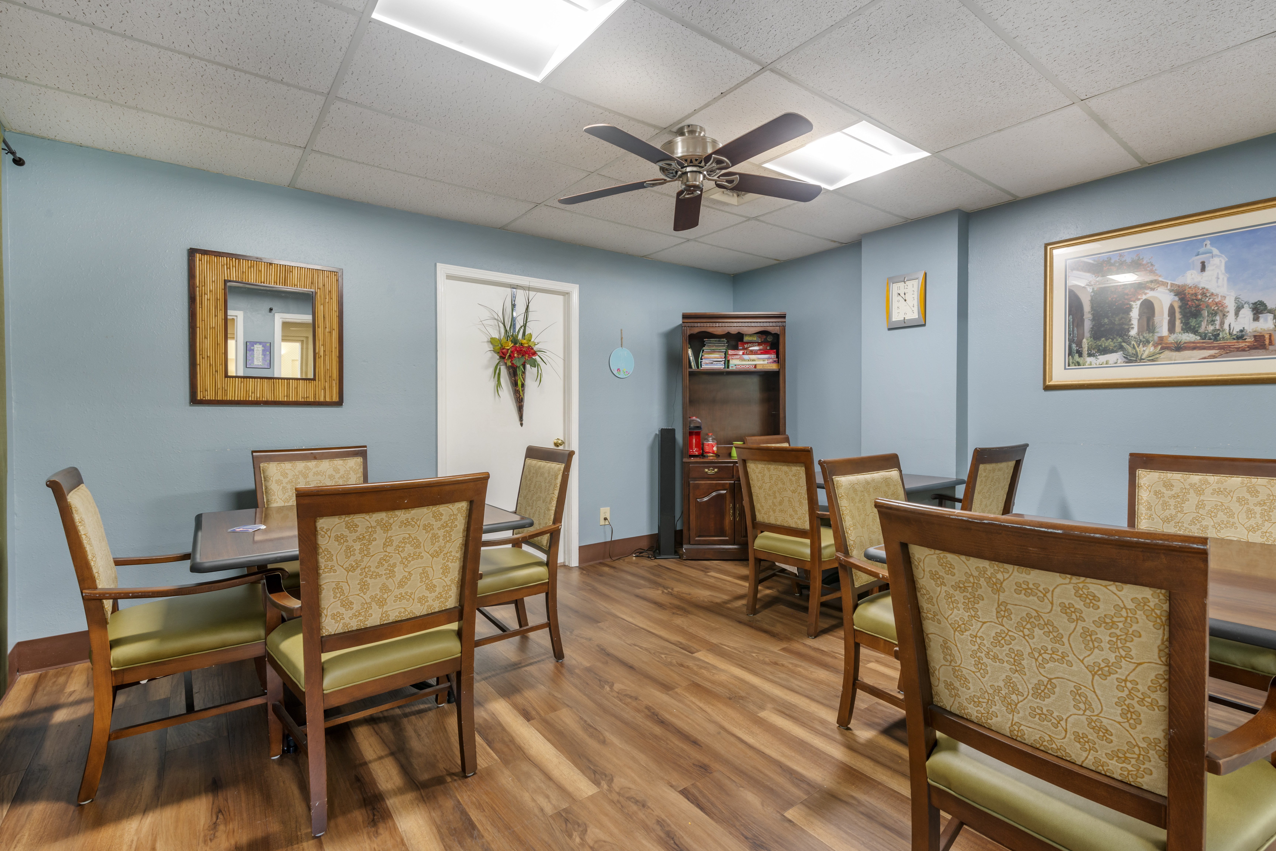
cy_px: 430
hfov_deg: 93.2
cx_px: 669
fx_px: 603
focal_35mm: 17
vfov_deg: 70.4
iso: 400
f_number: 11
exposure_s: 1/4
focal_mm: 16
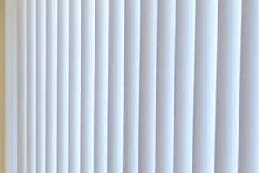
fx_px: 626
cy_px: 309
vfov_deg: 14.0
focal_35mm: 87
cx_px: -92
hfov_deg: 20.9
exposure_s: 1/125
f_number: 4
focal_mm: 12
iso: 400
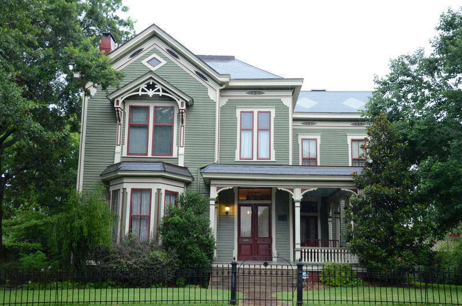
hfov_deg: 46.5
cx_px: 231
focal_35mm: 42
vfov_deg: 31.8
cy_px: 153
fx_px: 538
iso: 2000
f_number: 5.6
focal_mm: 28
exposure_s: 1/160
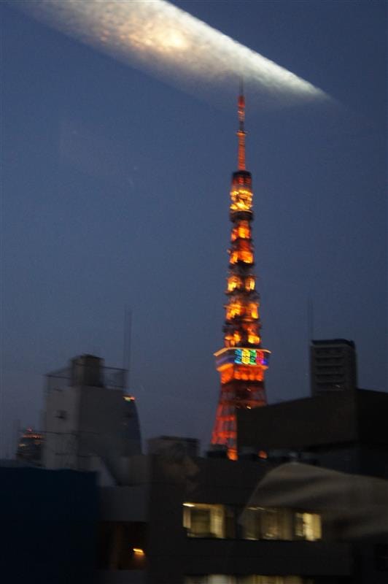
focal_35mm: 51
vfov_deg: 38.9
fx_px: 826
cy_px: 292
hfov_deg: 26.4
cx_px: 194
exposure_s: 1/30
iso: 1600
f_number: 4.5
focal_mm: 34
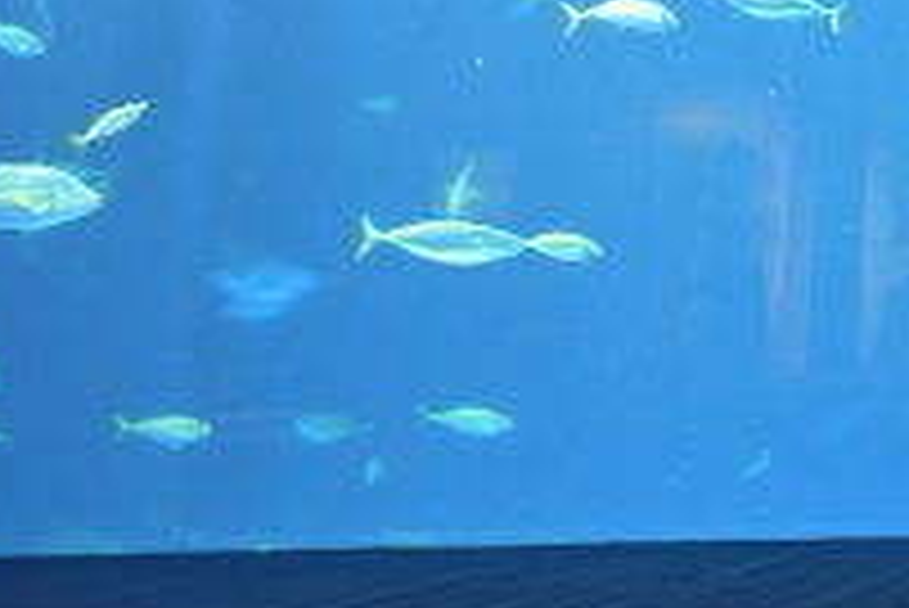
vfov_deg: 13.1
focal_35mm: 95
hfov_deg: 18.4
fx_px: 2400
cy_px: -471
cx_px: 1454
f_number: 2.5
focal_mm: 24
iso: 1000
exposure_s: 1/25
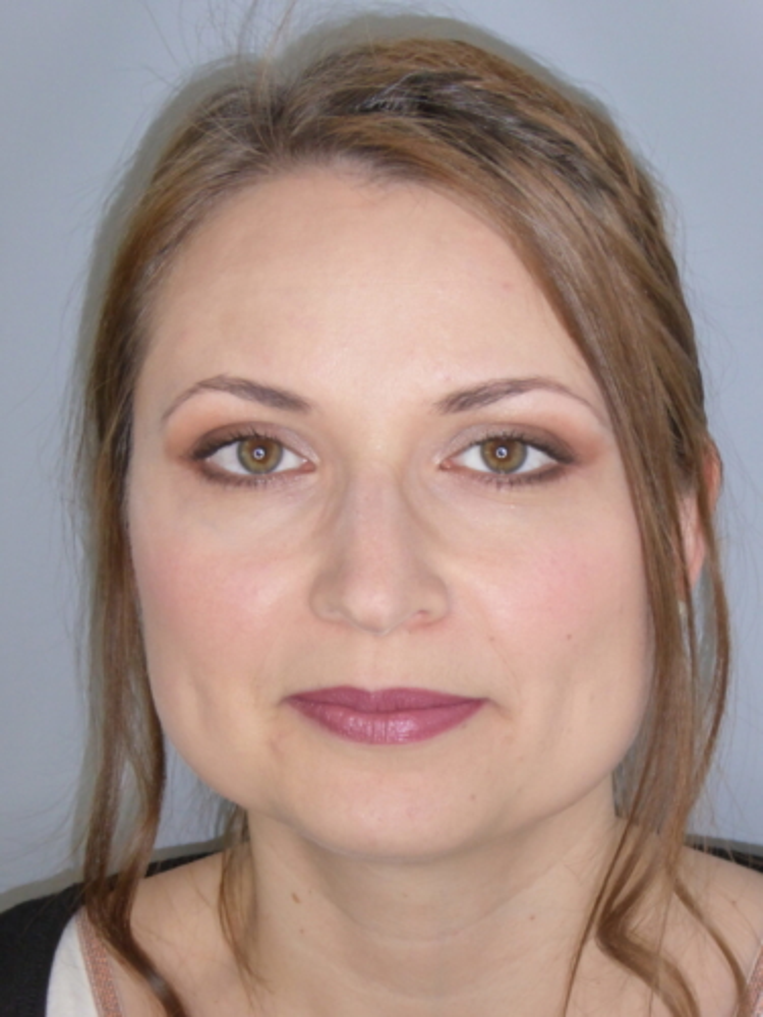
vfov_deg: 16.8
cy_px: 508
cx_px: 382
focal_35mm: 117
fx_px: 3439
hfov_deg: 12.7
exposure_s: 1/60
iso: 320
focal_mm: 19
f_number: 5.1
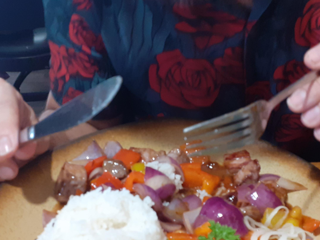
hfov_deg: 37.5
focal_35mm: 51
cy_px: 157
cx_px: 166
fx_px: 471
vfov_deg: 28.4
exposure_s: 1/25
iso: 200
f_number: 1.9
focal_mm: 3.6
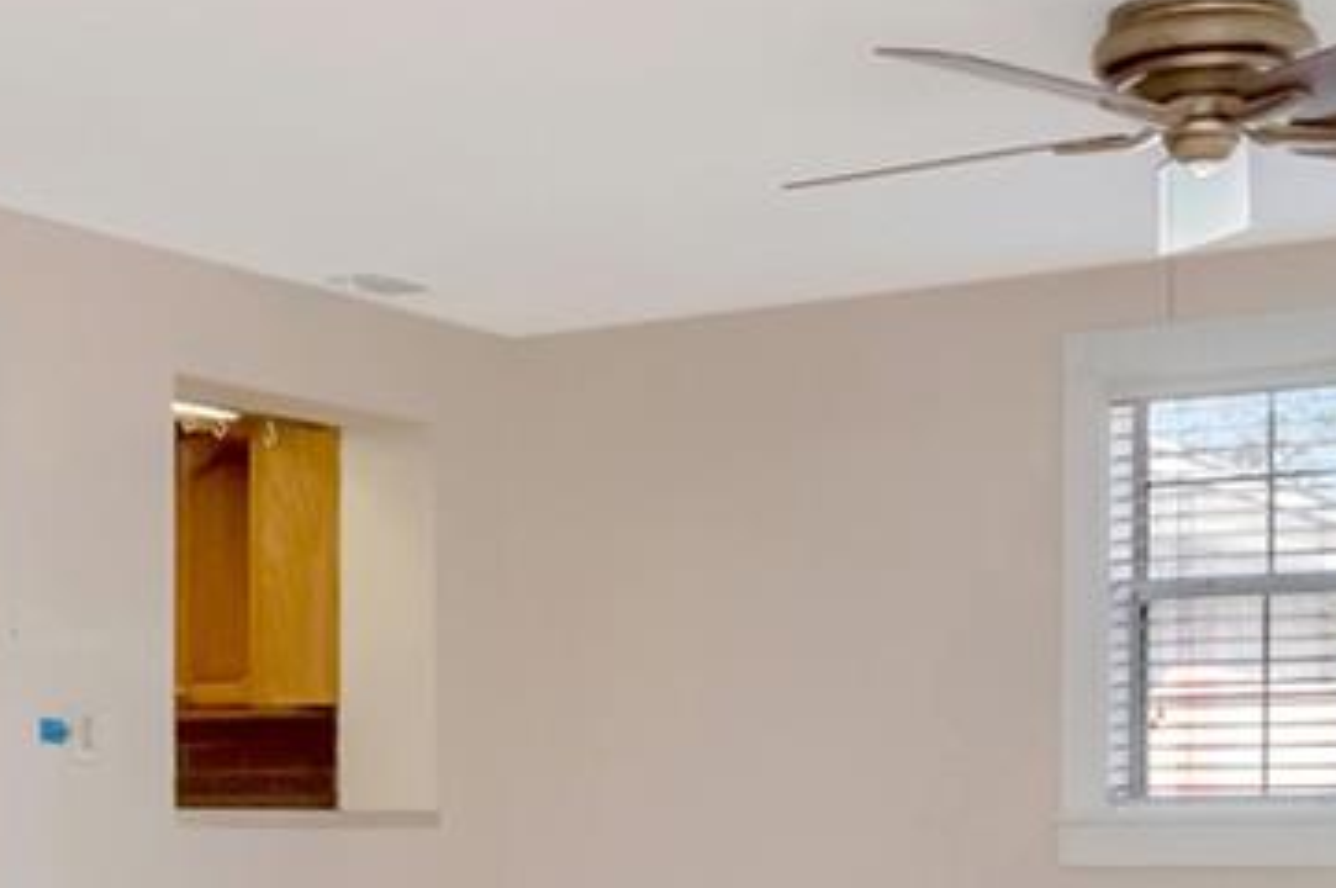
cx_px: 614
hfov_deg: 27.6
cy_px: 766
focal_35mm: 73
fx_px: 2715
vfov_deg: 18.3
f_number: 10
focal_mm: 11
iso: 1000
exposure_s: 1/80
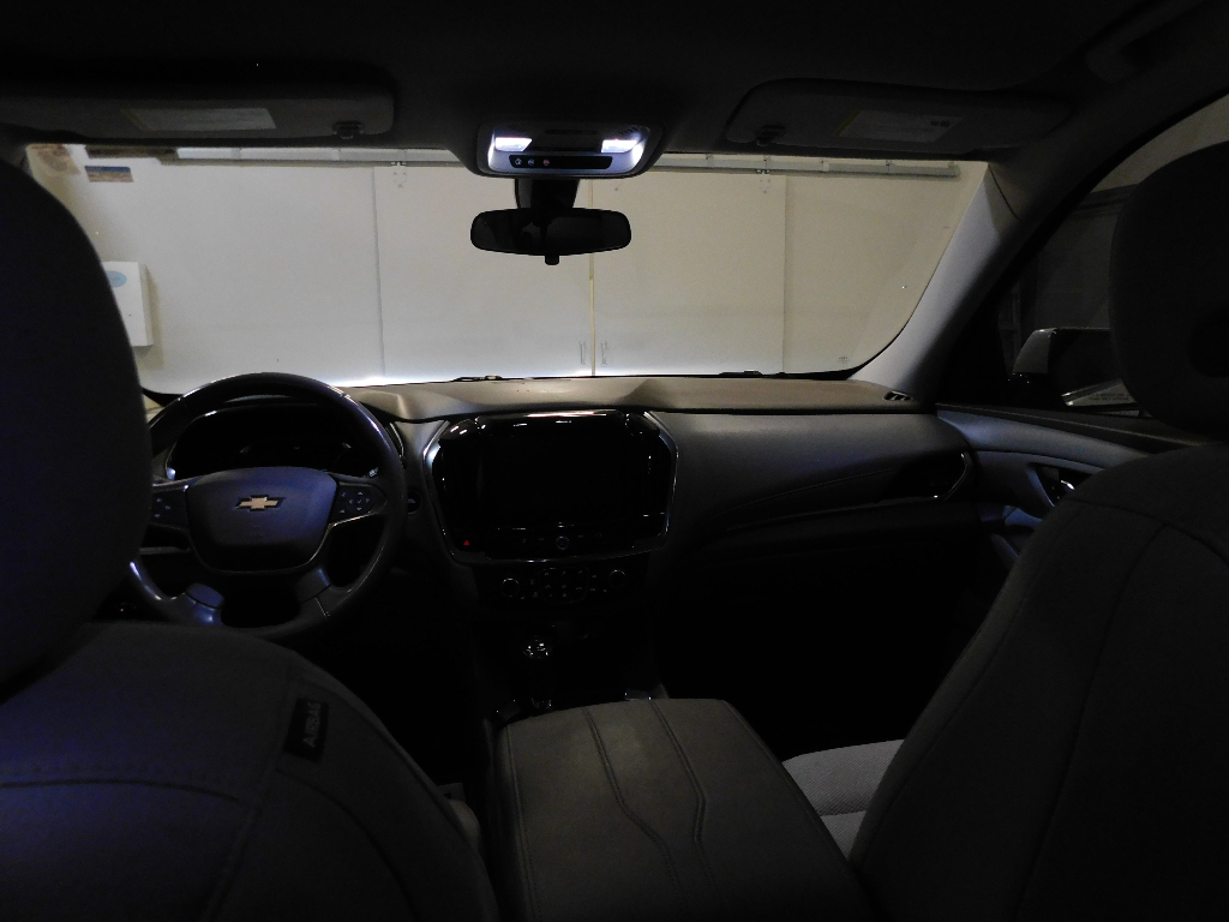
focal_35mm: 23
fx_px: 817
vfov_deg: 58.9
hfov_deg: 73.9
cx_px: 614
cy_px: 461
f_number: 3
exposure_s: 1/30
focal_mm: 4
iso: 360
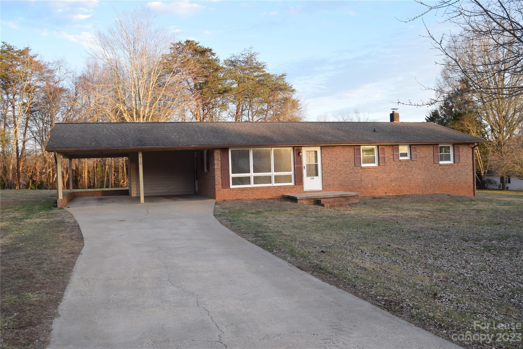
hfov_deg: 57.2
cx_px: 262
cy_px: 174
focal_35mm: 33
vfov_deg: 40.0
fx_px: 479
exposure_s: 1/200
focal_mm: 22
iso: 400
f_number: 7.1
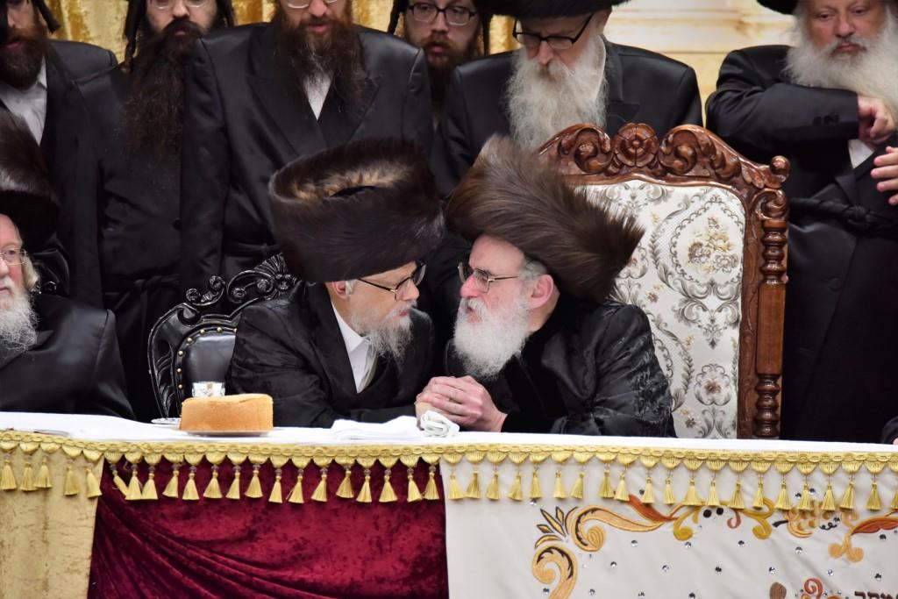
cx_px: 449
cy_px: 300
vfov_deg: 3.0
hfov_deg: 4.5
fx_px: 11475
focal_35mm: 460
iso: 1250
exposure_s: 1/250
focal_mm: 460
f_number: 6.3
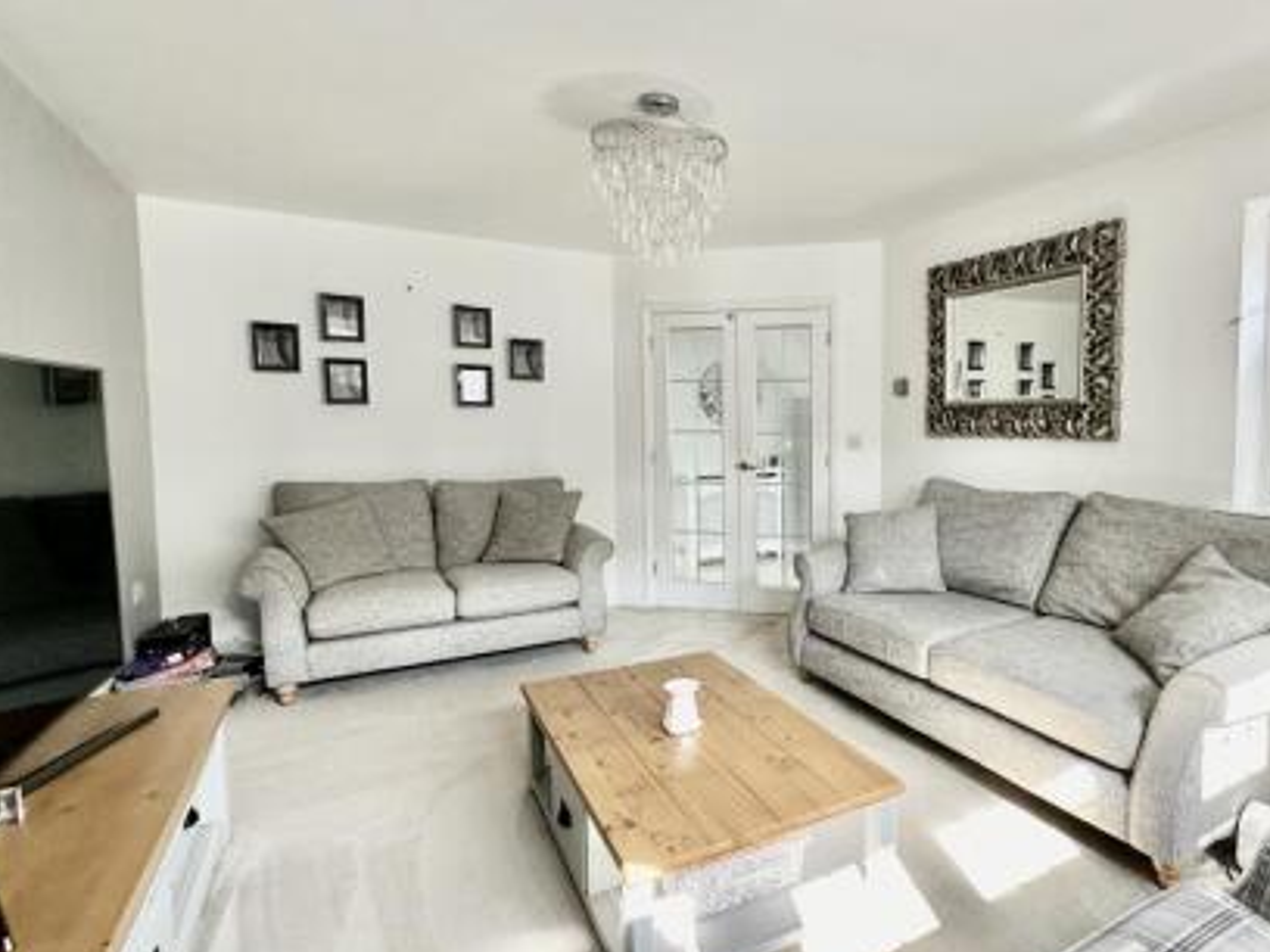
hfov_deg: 79.2
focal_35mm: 20
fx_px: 734
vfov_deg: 66.0
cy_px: 474
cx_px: 842
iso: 125
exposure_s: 1/99
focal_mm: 2.22
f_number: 2.2
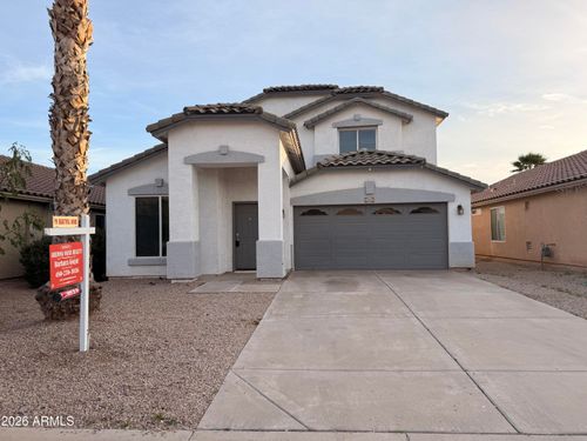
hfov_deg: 71.6
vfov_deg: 56.8
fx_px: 407
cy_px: 220
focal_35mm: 24
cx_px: 294
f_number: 1.78
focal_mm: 6.76
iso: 80
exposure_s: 1/1949
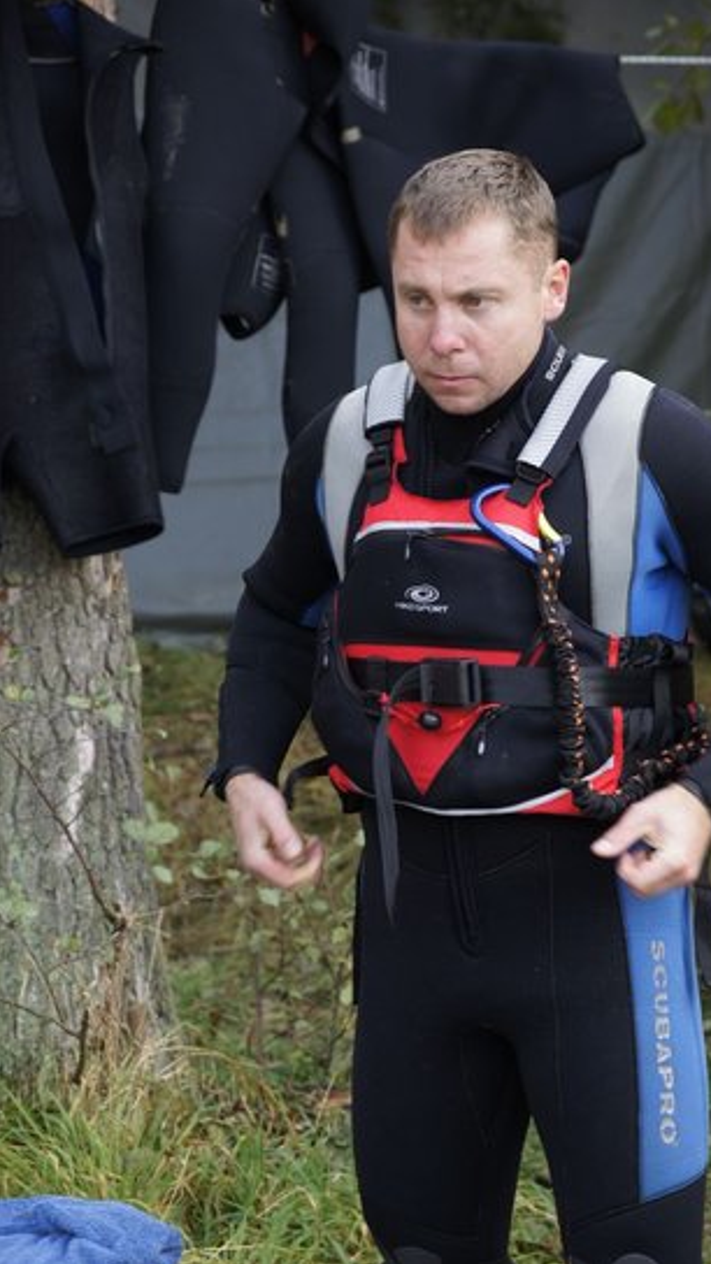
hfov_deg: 10.9
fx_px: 3720
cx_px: 419
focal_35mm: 111
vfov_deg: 19.3
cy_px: 633
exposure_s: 1/125
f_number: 4.5
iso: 200
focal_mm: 70
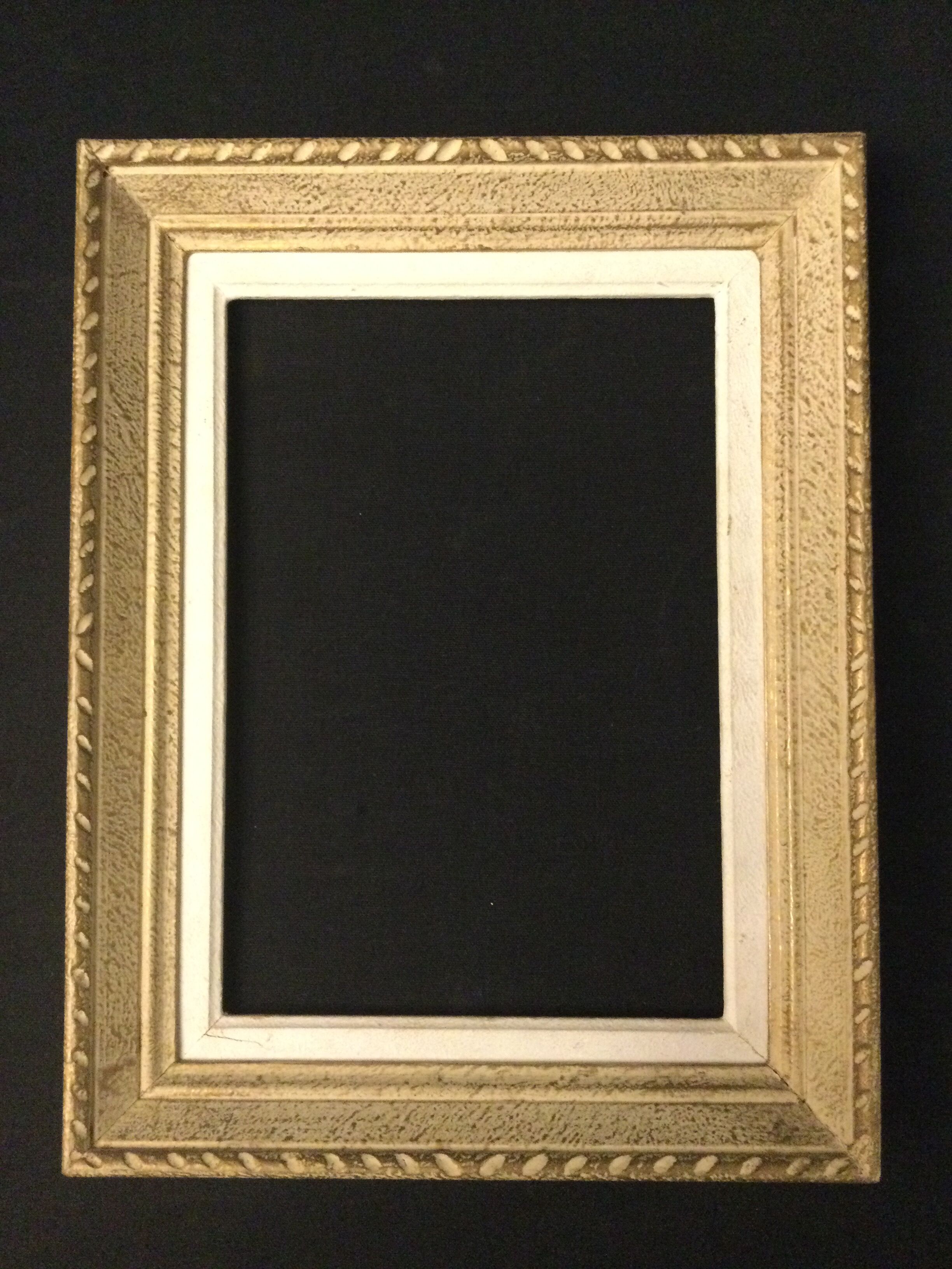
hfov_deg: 45.4
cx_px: 476
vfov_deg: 58.4
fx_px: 1137
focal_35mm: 31
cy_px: 634
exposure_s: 1/17
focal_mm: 3.3
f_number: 2.4
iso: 320
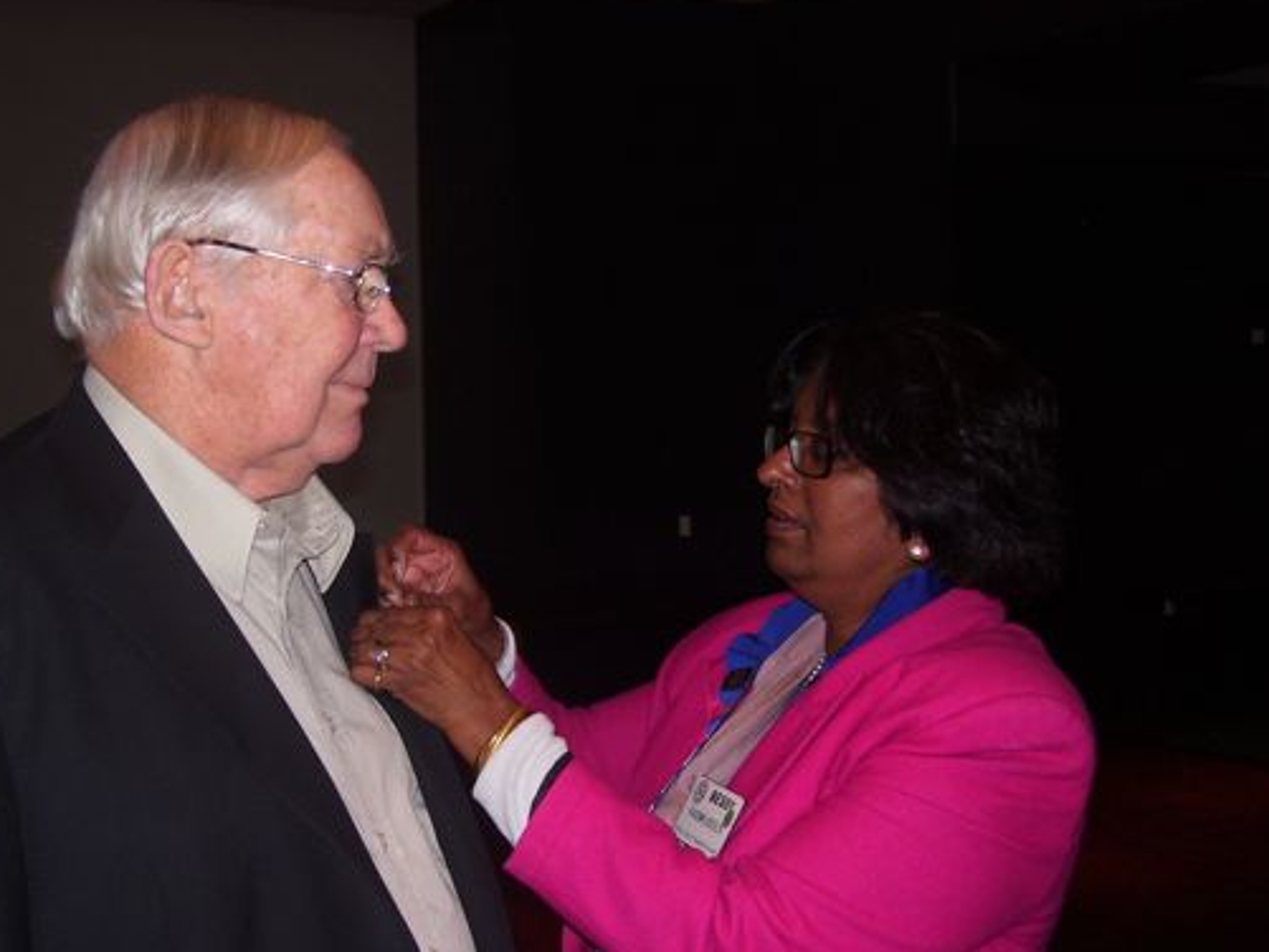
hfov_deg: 41.0
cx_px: 494
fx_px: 1687
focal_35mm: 46
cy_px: 590
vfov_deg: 31.4
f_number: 2.7
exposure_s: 1/60
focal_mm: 6
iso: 80
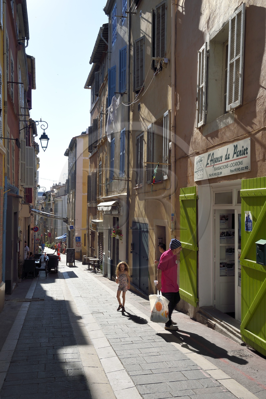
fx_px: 388
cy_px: 200
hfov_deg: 37.8
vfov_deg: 54.5
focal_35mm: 35
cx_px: 133
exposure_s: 1/125
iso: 200
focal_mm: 35
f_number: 20
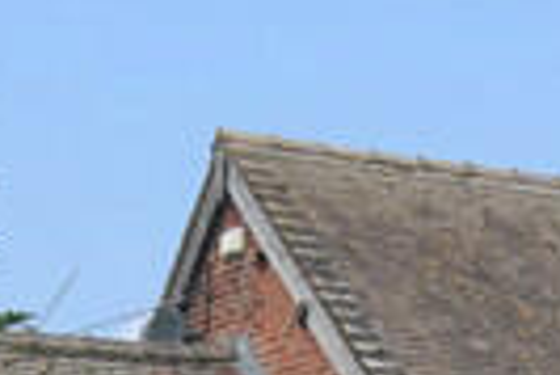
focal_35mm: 139
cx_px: 282
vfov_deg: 9.5
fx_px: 2165
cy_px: 626
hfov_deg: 14.7
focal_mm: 12
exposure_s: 1/50
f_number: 3.5
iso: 200
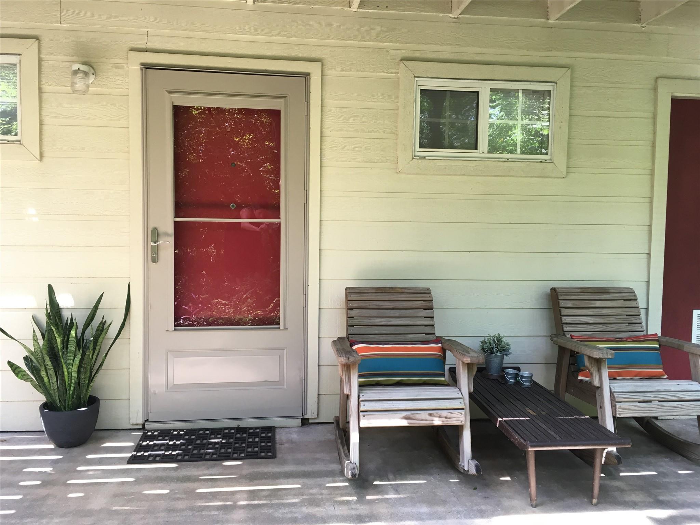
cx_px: 350
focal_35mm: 29
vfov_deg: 48.2
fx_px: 586
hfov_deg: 61.7
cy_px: 262
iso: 25
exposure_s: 1/30
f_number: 2.2
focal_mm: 4.15
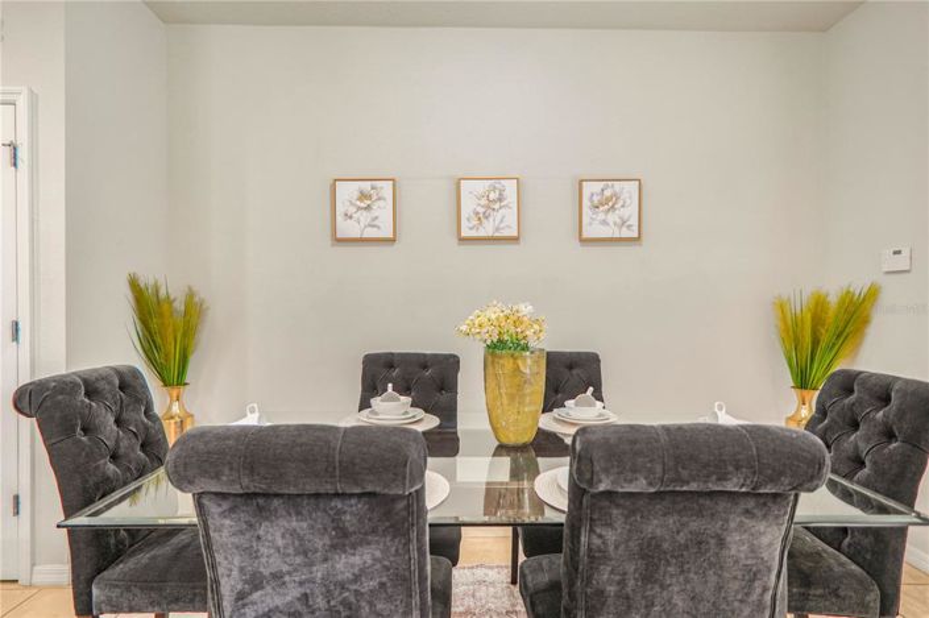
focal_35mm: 18
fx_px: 464
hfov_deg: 90.0
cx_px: 464
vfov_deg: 67.3
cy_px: 309
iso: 200
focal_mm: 12
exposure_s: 1/30
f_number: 2
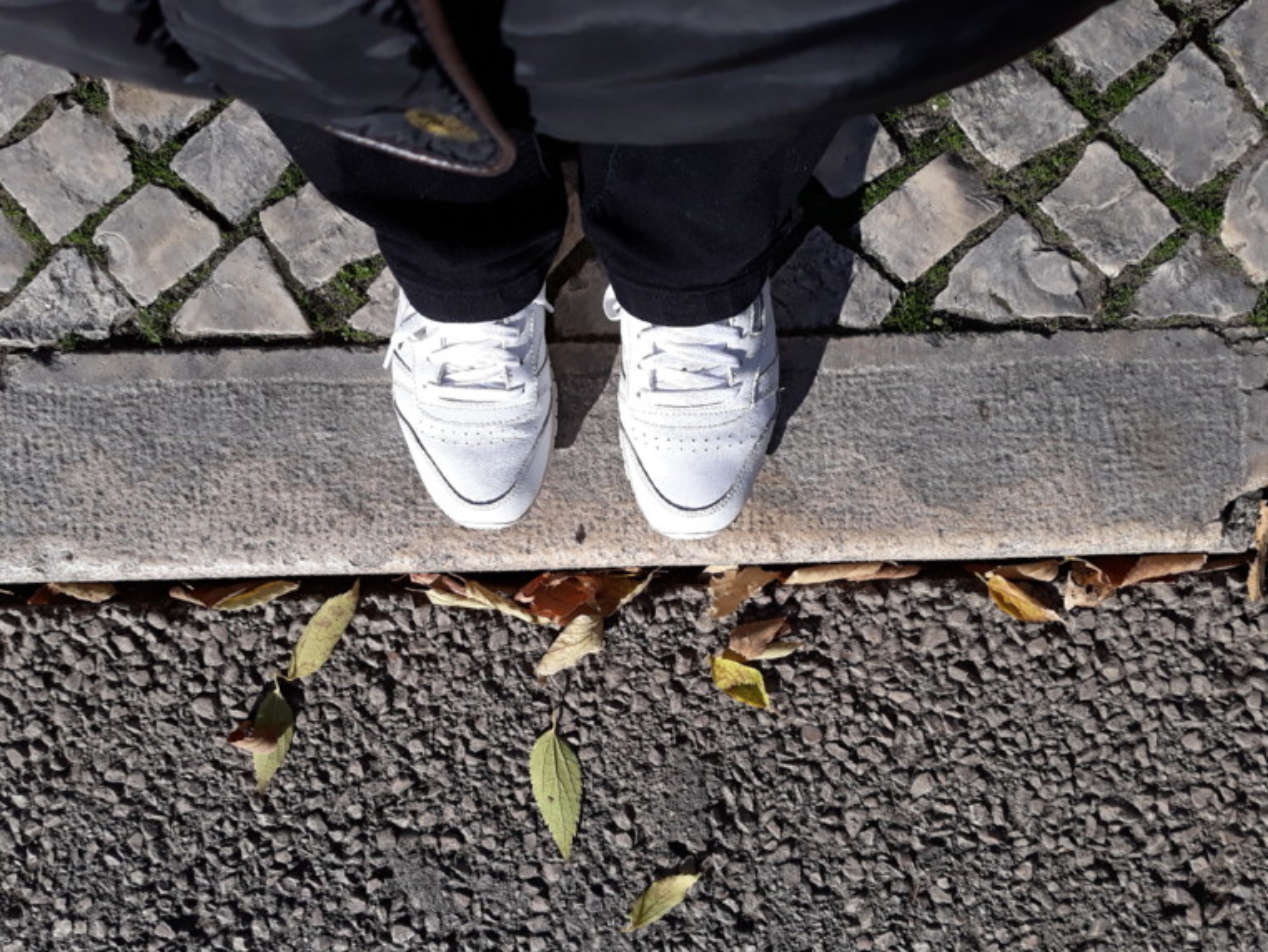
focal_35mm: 34
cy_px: 538
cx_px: 626
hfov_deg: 53.9
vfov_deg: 41.7
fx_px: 1246
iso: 40
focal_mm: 3.71
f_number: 1.7
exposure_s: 1/1672
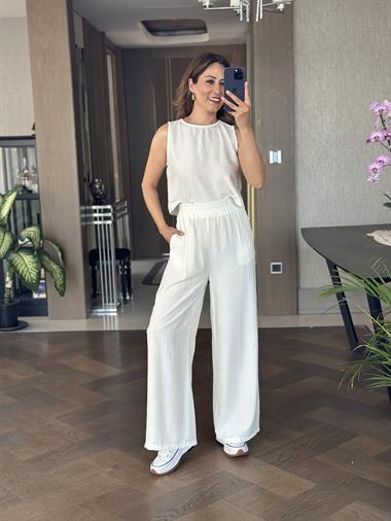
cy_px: 260
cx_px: 196
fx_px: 722
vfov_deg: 39.6
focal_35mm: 48
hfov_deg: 30.3
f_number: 1.78
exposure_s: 1/139
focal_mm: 6.86
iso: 125
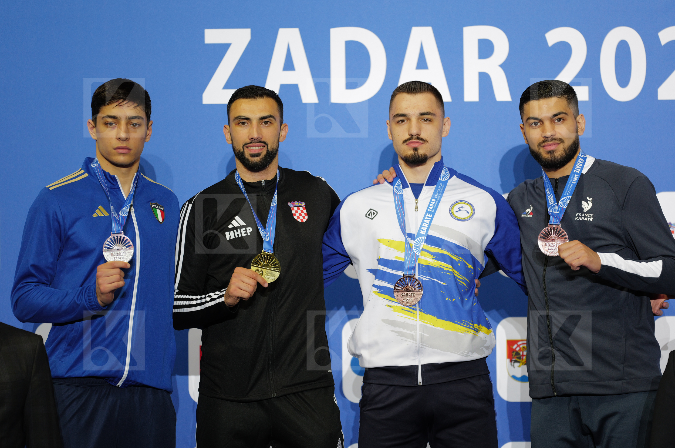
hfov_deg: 10.3
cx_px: 338
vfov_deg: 6.8
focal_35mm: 200
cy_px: 224
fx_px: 3744
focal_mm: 200
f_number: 2.8
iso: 1000
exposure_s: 1/250
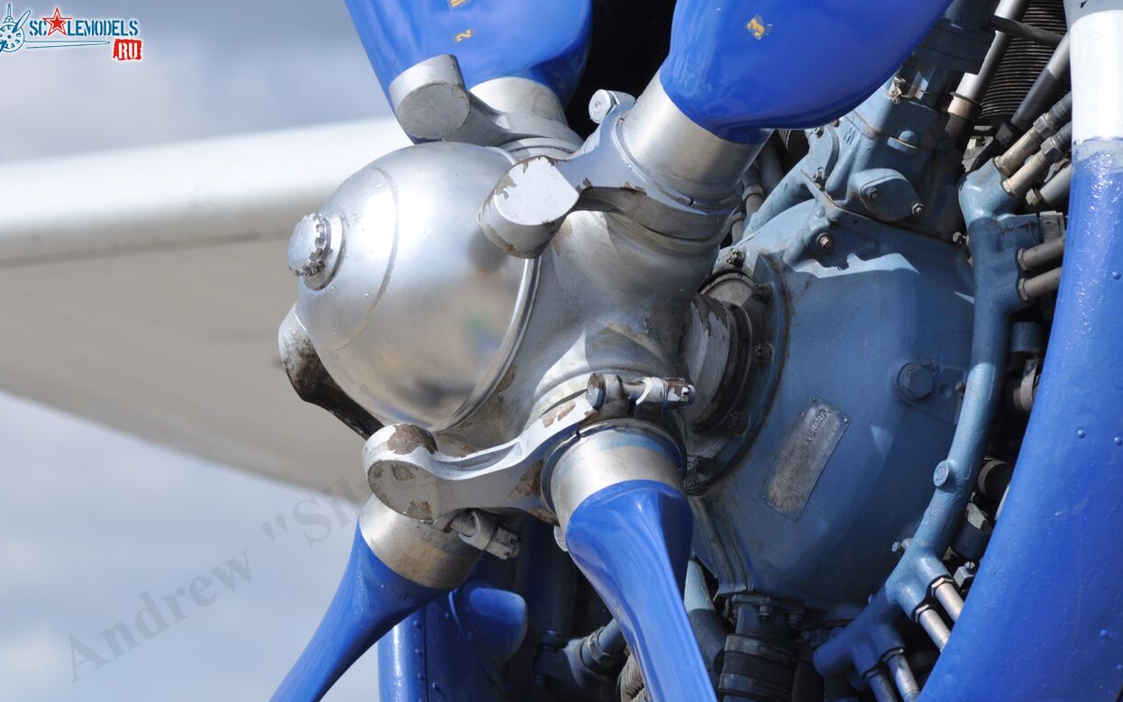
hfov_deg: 7.0
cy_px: 378
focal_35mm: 298
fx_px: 9121
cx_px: 555
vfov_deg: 4.4
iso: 200
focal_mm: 190
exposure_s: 1/500
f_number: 8
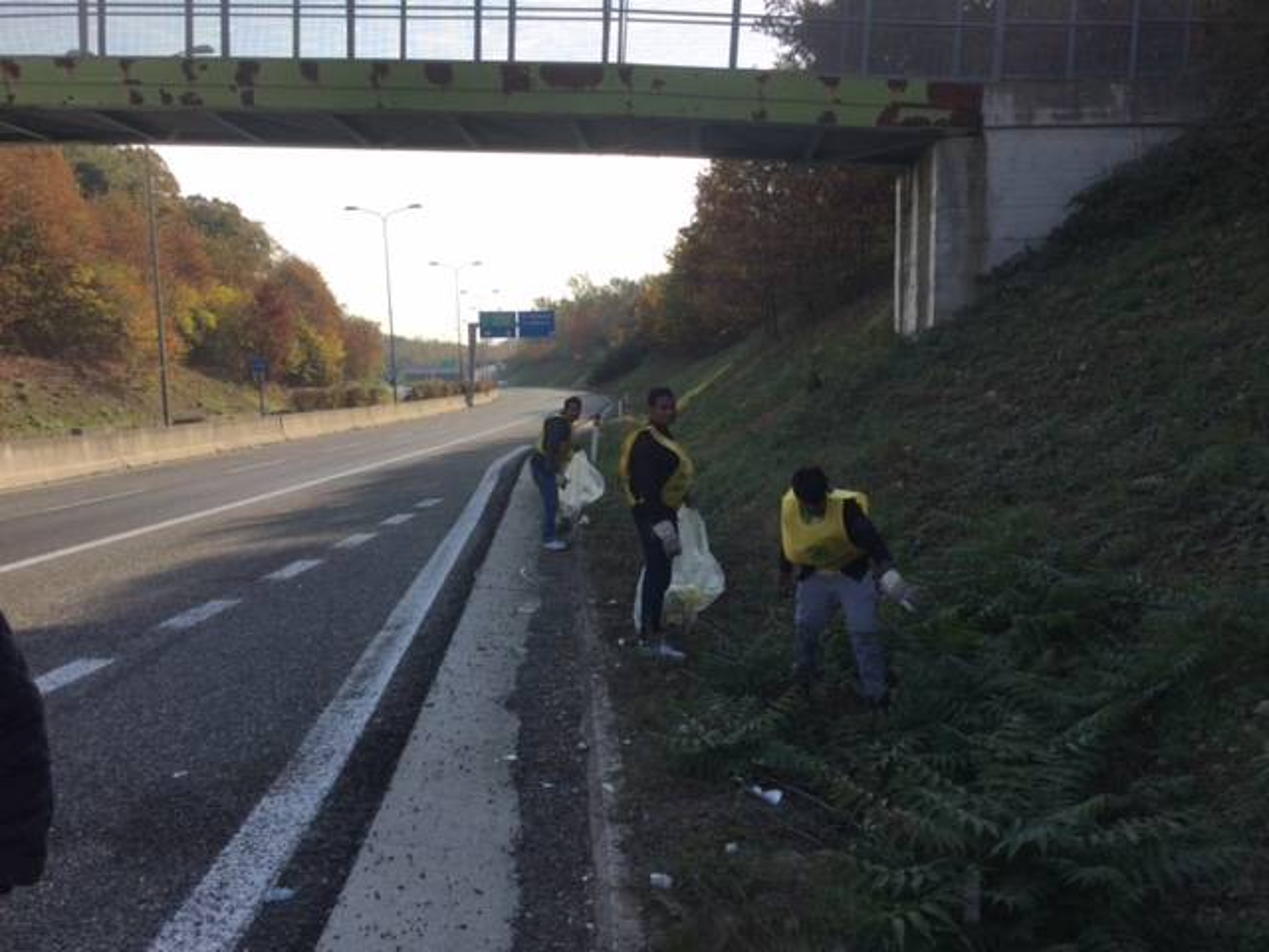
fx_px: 1136
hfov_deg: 58.4
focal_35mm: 31
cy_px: 476
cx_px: 634
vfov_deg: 45.4
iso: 25
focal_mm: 3.3
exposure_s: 1/994
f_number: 2.4
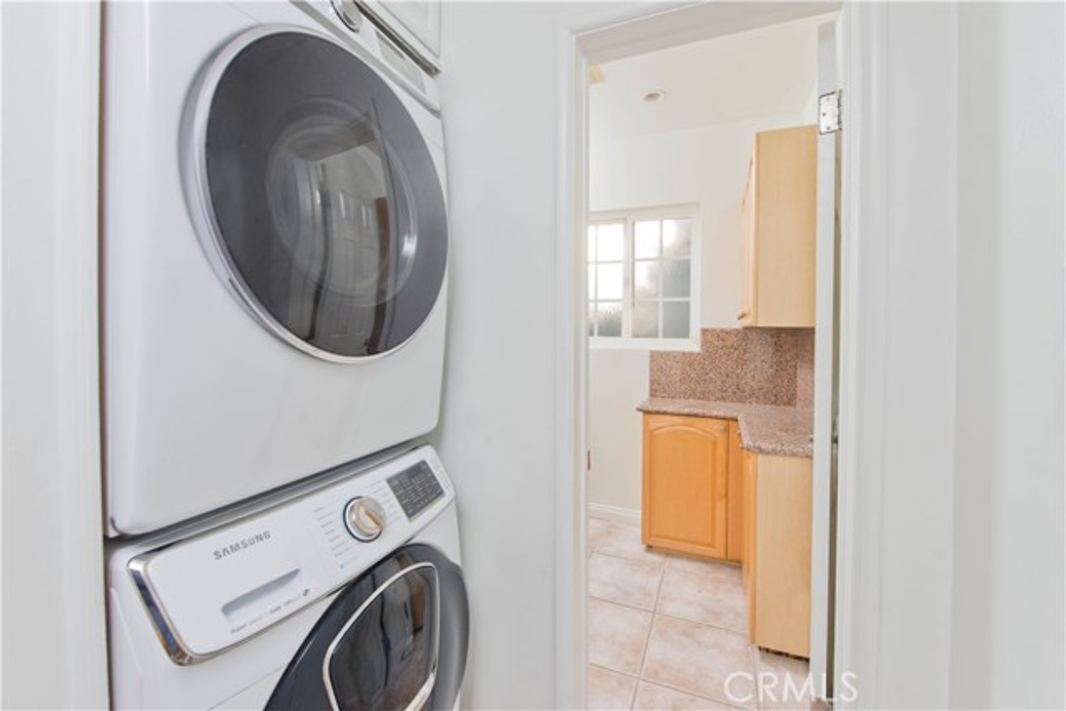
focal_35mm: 14
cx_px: 533
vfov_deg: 81.2
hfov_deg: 104.2
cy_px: 356
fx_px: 415
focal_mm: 14
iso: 400
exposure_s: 1/200
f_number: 7.1
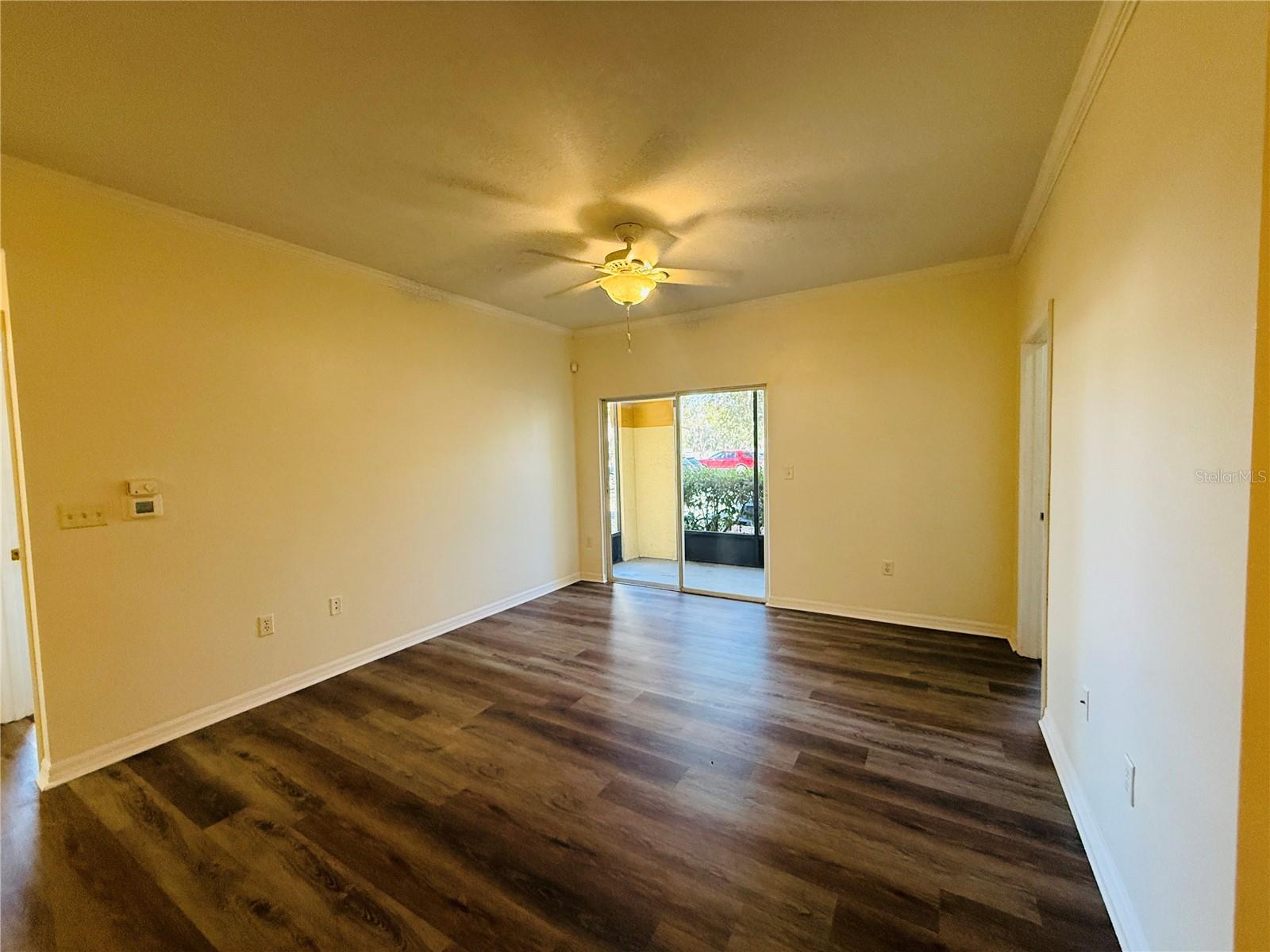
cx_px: 635
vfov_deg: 85.7
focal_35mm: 14
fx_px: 514
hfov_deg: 102.1
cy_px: 476
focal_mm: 2.22
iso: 400
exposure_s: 1/120
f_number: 2.2
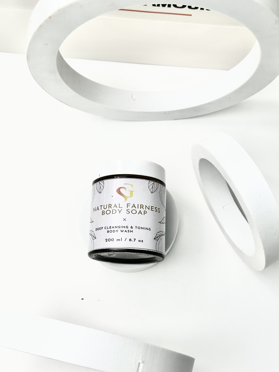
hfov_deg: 30.3
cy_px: 186
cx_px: 140
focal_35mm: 48
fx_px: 516
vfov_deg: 39.7
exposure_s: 1/358
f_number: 1.78
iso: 64
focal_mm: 6.86
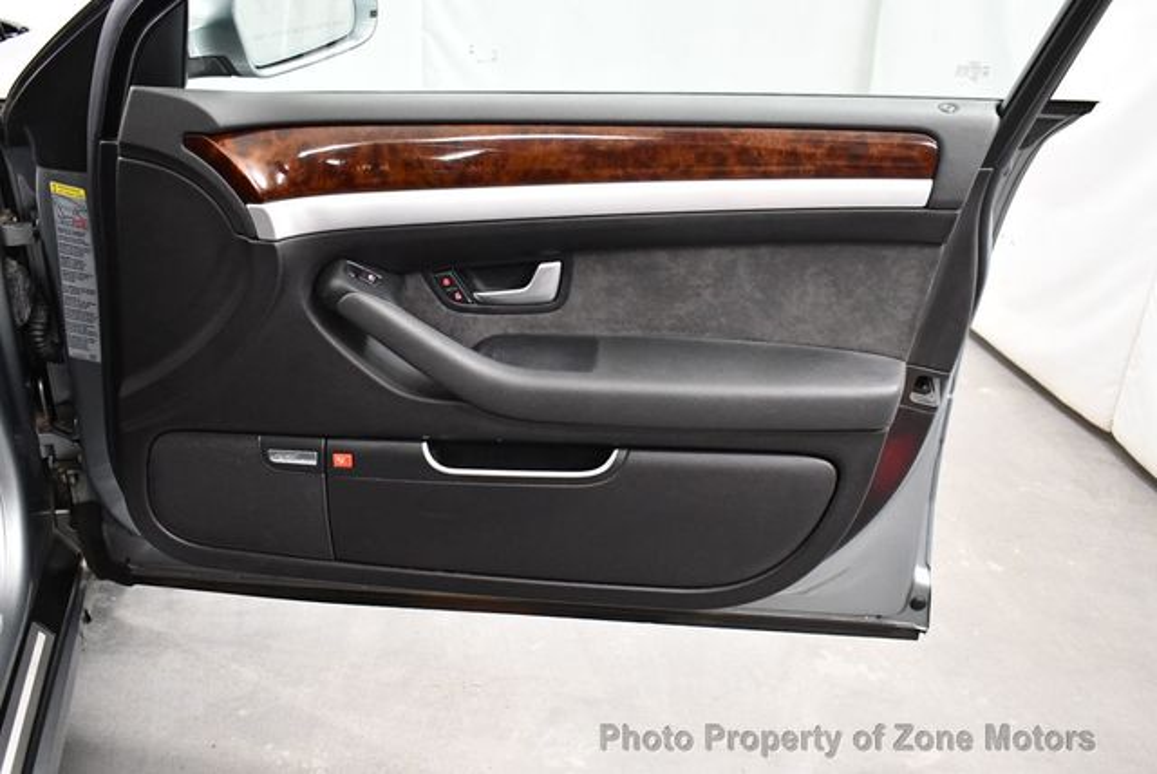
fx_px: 1158
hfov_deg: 53.1
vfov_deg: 36.9
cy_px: 387
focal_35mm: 36
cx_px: 578
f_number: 3.5
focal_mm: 18
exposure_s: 1/80
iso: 3200
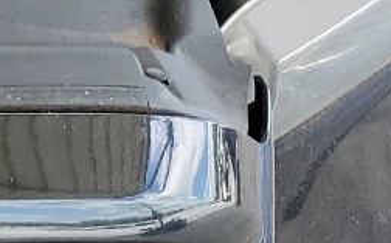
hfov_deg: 9.5
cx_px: -759
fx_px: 1863
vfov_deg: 7.0
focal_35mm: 175
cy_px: -348
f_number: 1.5
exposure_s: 1/263
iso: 50
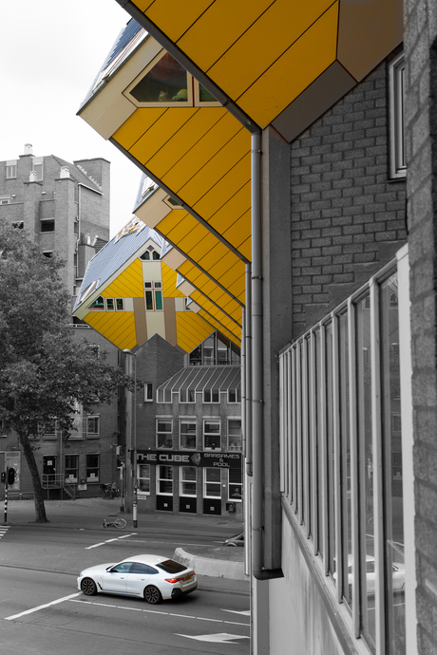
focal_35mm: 50
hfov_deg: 27.0
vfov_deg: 39.6
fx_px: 910
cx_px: 218
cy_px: 328
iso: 100
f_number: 8
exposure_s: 1/60
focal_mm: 50
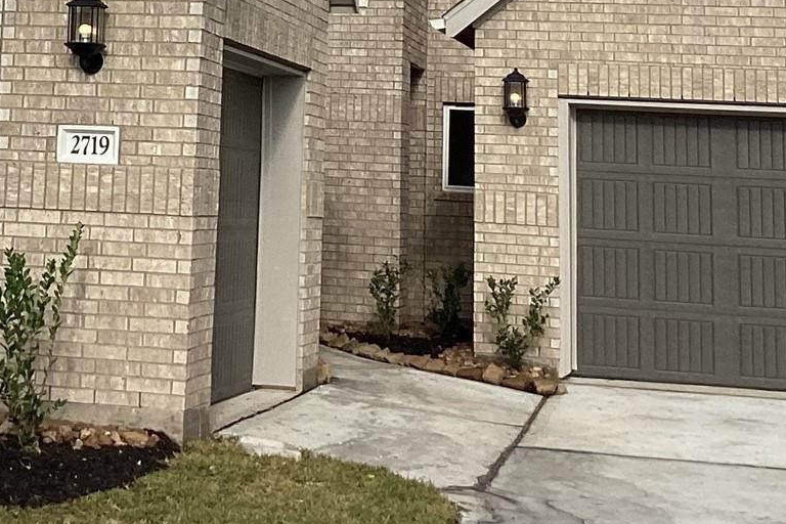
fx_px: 1878
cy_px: -177
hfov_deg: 23.3
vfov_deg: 15.1
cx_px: 166
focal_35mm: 86
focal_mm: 3.3
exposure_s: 1/1812
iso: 25
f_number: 2.4
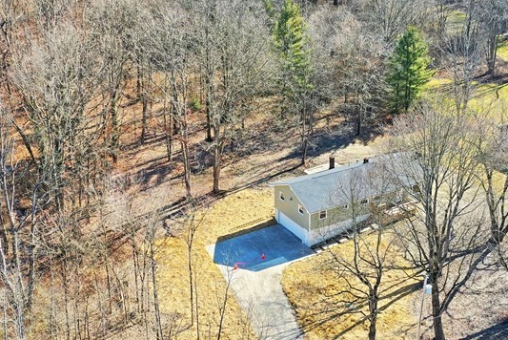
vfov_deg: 23.8
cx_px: 285
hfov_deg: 35.0
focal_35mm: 57
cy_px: 138
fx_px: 805
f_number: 4
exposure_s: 1/80
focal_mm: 10.26
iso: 100
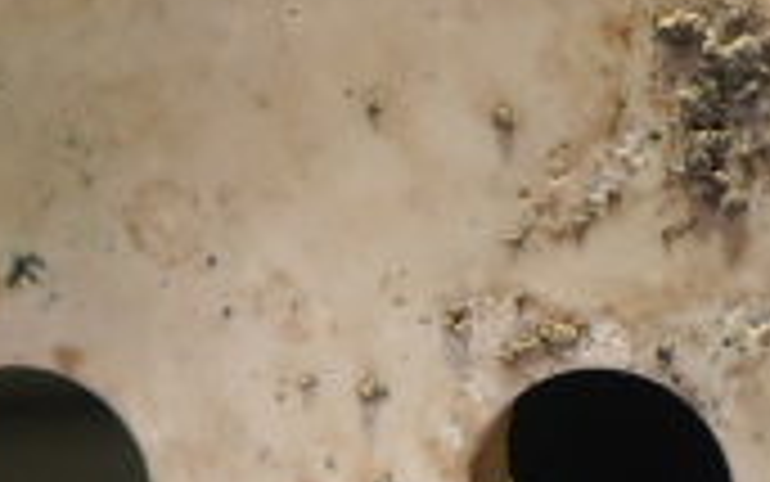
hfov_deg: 6.4
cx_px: 347
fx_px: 6927
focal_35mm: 330
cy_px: 1257
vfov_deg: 3.9
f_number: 2.8
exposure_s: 1/80
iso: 640
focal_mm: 27.11
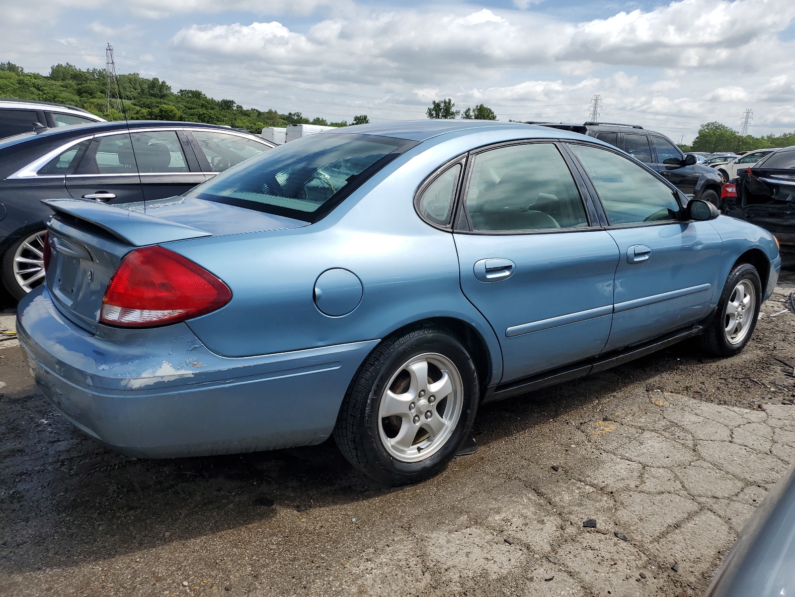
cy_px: 298
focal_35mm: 26
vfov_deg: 53.1
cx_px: 398
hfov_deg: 67.3
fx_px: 597
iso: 50
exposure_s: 1/3333
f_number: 1.5
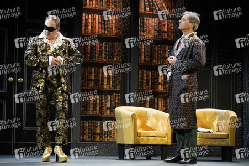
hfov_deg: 21.3
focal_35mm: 96
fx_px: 663
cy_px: 83
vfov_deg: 14.2
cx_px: 124
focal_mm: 96
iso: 2500
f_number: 4.5
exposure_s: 1/250
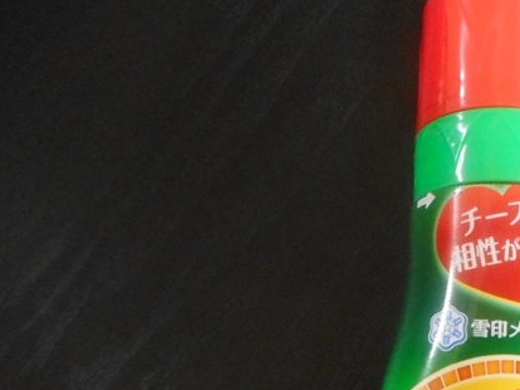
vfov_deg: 24.3
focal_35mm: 58
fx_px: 871
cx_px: 489
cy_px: 370
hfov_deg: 31.4
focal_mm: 4.5
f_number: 3.7
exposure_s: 1/8
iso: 720
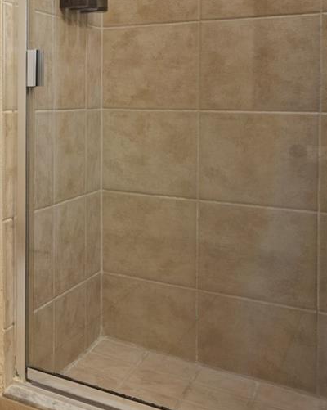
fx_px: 618
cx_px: -249
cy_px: 90
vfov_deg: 35.6
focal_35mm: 51
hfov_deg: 21.0
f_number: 10
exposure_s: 1/20
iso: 200
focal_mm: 17
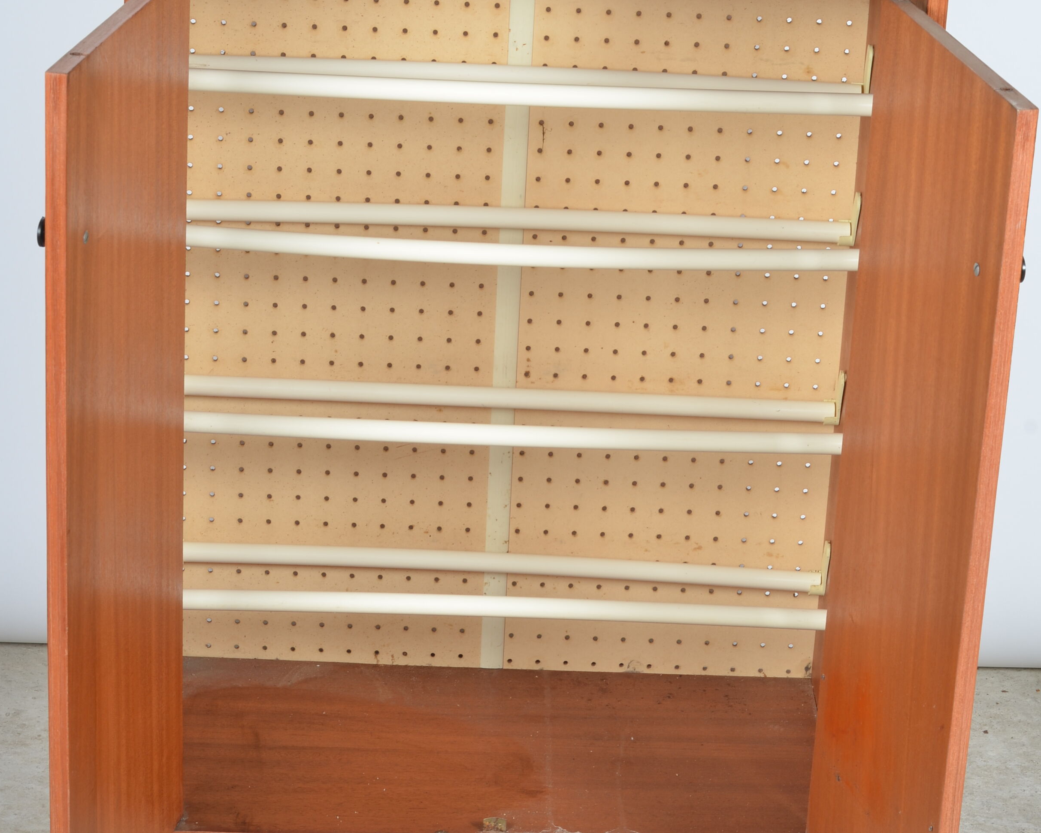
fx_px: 3297
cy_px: 512
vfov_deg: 14.4
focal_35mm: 107
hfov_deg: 17.9
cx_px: 522
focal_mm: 50
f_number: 11
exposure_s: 1/125
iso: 100
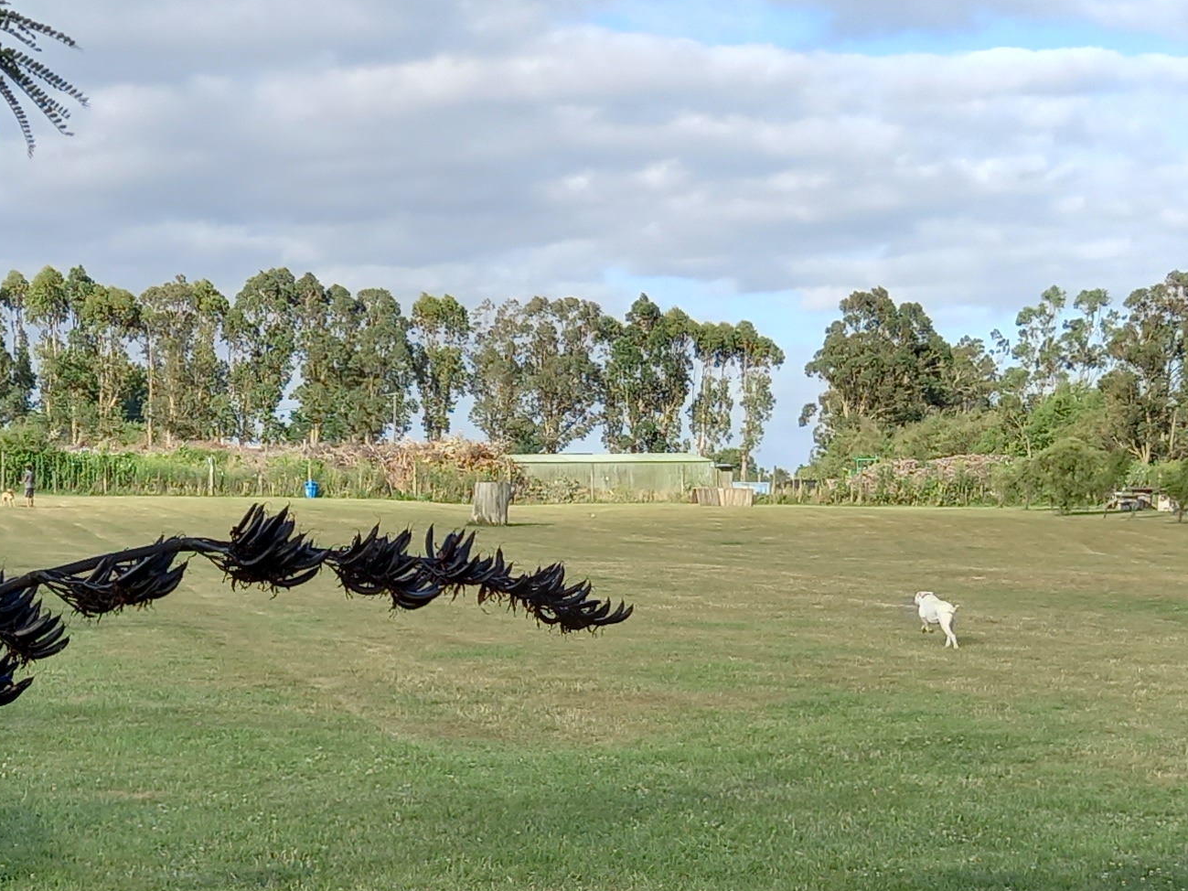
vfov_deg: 18.9
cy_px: 729
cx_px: 532
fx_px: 2642
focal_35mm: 77
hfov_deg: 25.3
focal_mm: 4.6
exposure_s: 1/343
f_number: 2
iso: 25
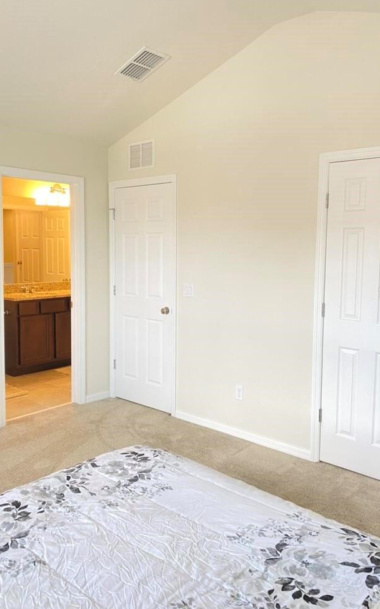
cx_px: 198
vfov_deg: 64.6
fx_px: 481
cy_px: 292
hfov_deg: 43.1
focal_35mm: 29
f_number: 1.8
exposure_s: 1/60
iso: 250
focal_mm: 4.25
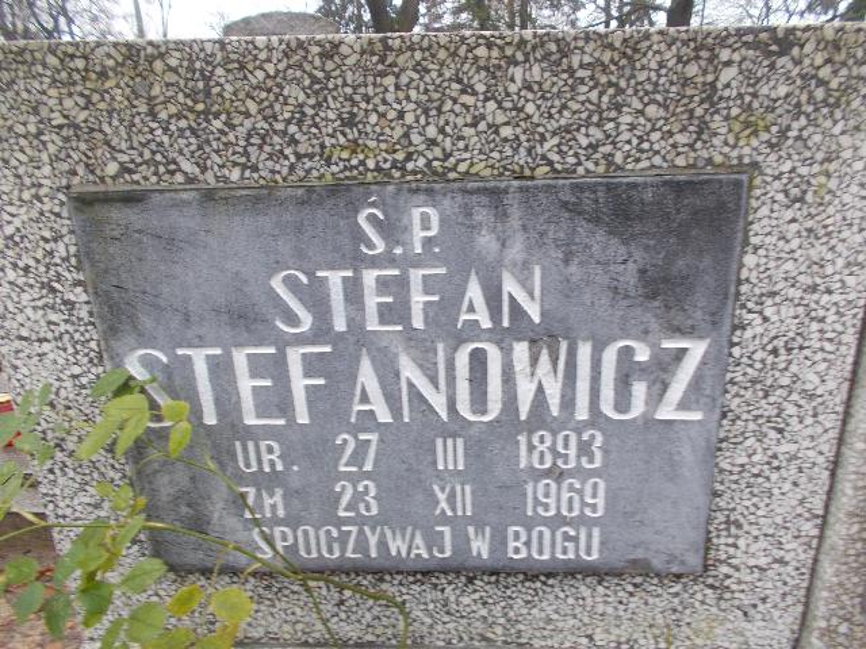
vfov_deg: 53.1
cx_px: 433
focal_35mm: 26
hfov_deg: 67.3
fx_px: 650
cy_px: 324
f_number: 3.2
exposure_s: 1/40
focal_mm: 4.6
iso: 80
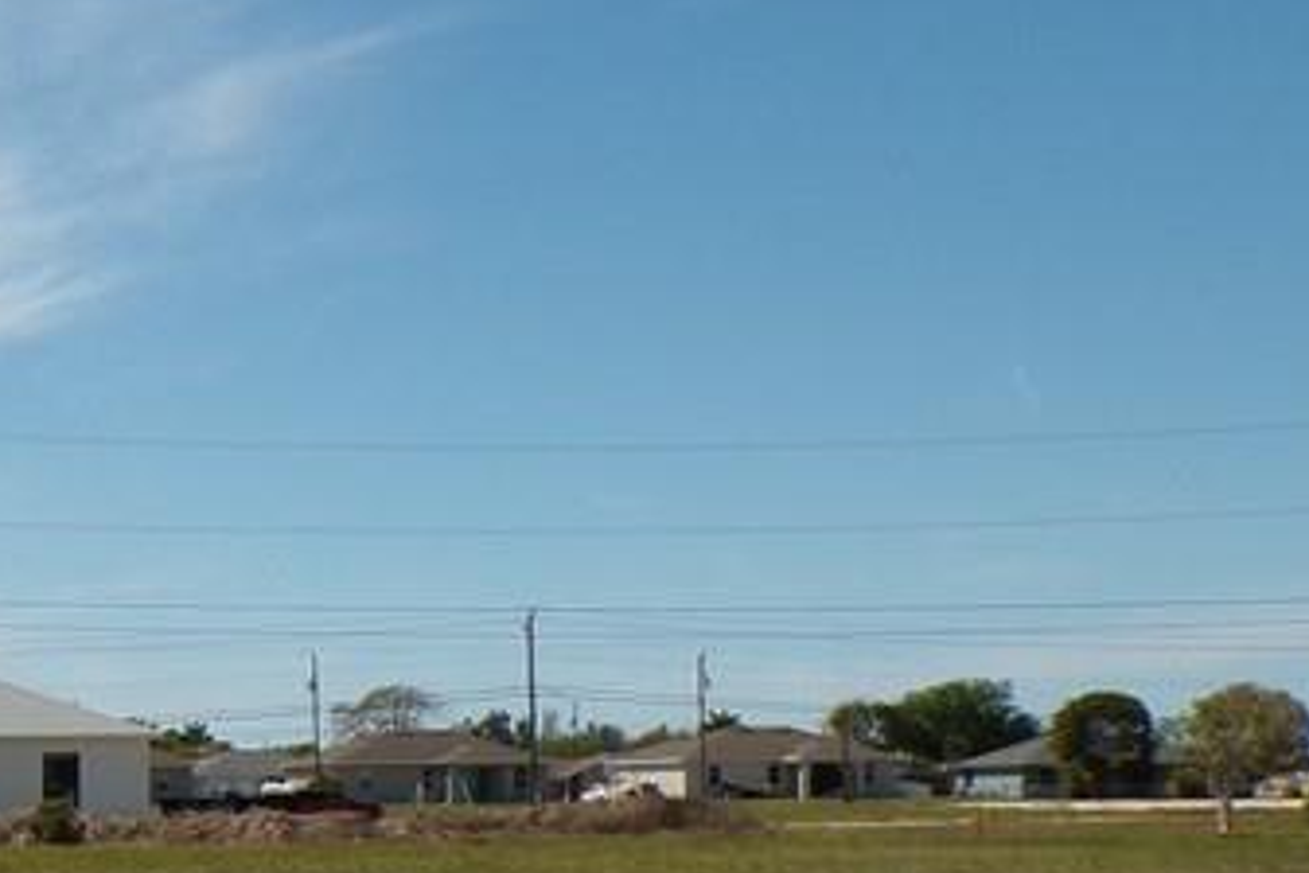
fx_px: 2763
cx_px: -206
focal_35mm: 76
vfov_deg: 17.5
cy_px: 896
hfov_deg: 24.5
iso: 100
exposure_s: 1/680
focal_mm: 4.3
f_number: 5.8
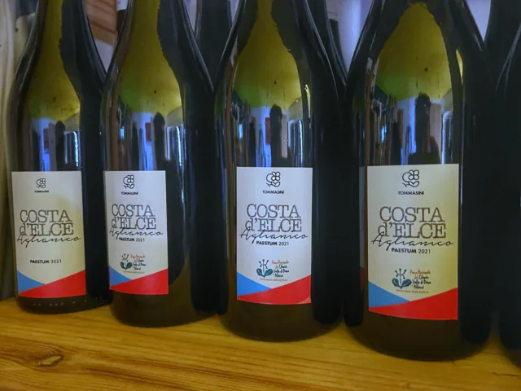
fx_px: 391
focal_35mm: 26
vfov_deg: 53.1
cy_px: 196
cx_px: 260
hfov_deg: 67.3
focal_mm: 5.7
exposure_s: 1/25
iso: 800
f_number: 1.5
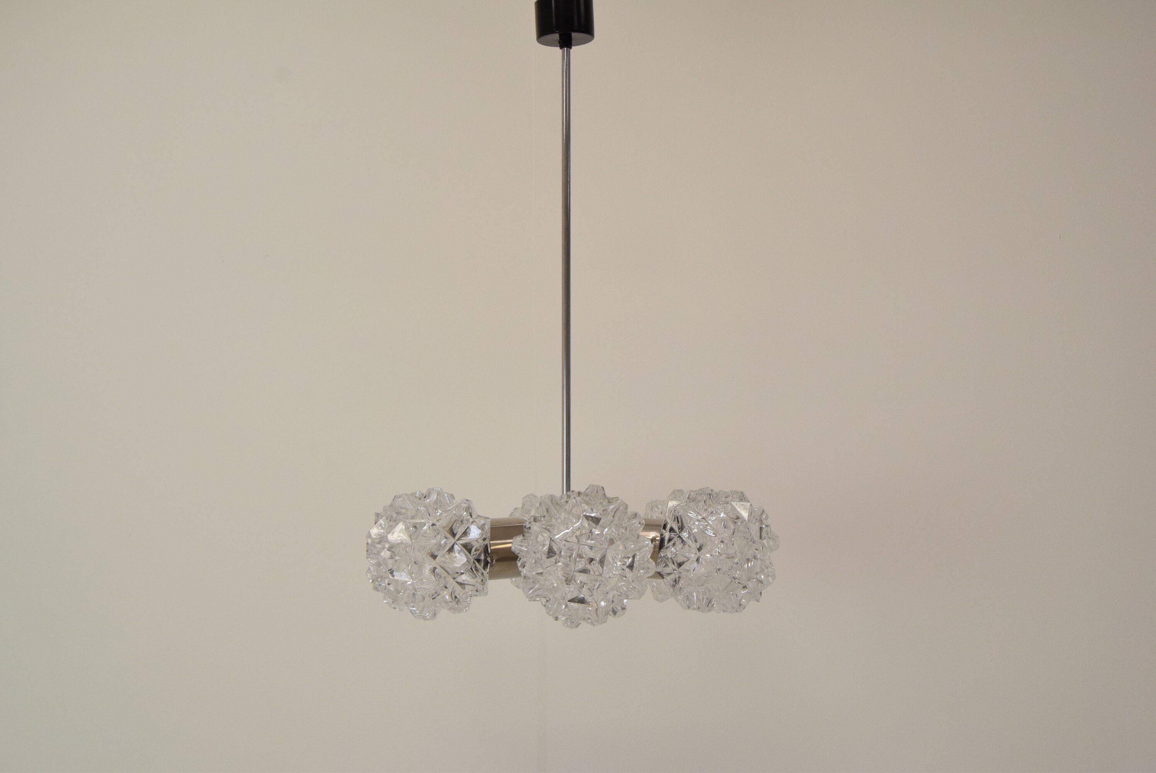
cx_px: 578
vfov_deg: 29.9
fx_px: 1446
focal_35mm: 45
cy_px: 386
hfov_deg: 43.6
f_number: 10
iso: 1600
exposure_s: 1/400
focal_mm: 30
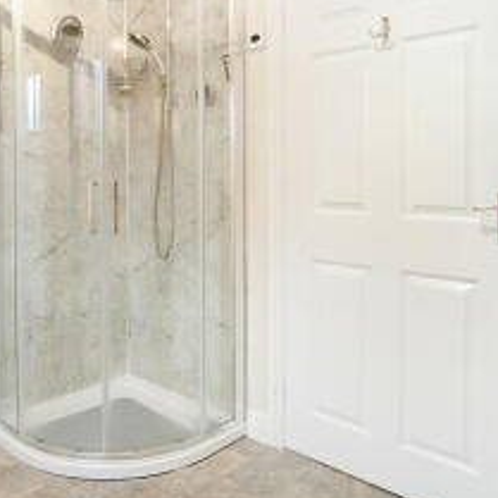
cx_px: 176
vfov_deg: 54.4
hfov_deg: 54.8
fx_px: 472
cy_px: 163
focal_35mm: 29
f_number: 3.5
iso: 2000
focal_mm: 10
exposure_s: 1/80
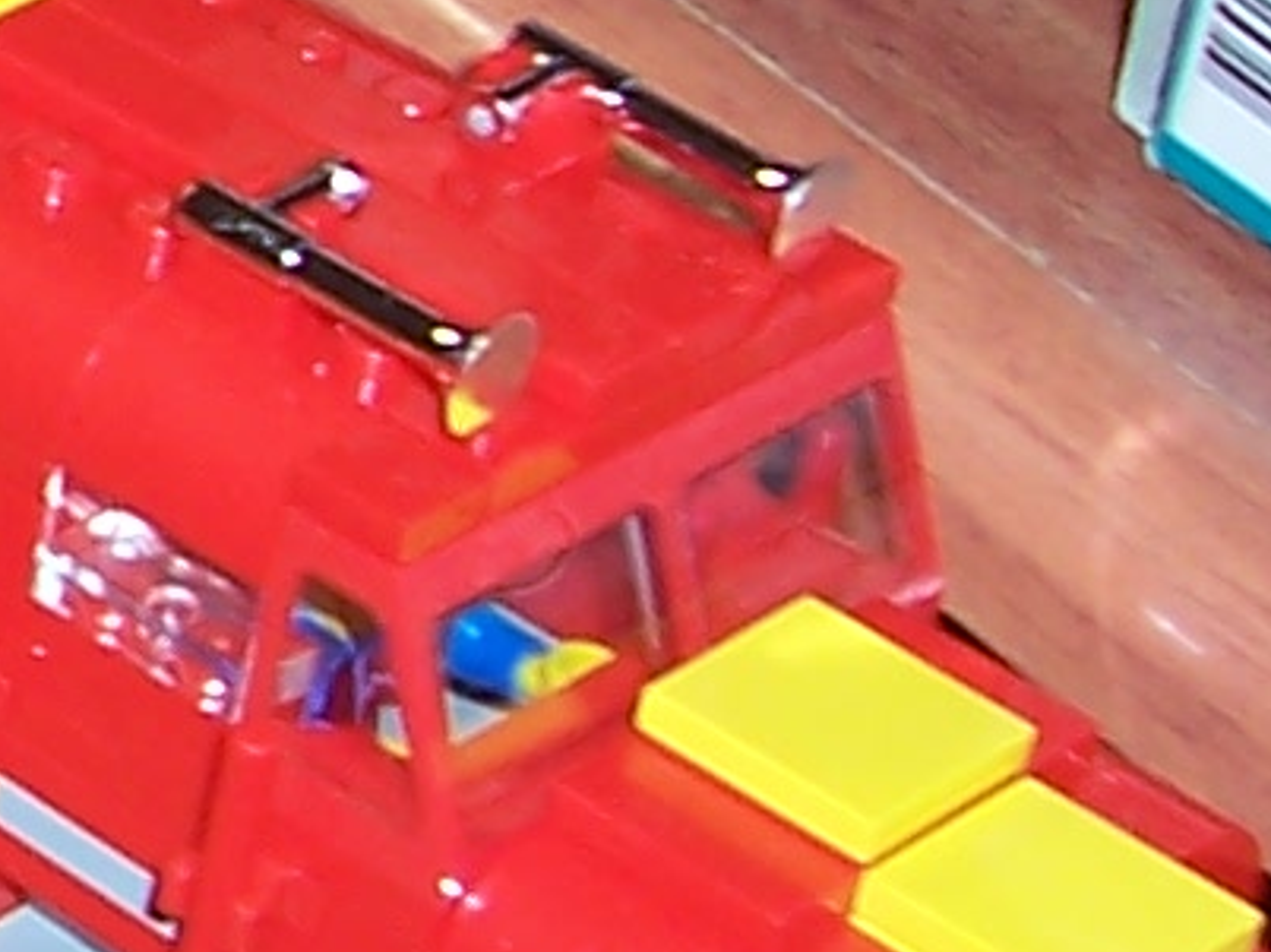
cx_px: -2245
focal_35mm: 195
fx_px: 7156
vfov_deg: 7.5
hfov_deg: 8.7
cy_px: -278
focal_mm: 5.6
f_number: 2.7
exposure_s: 1/60
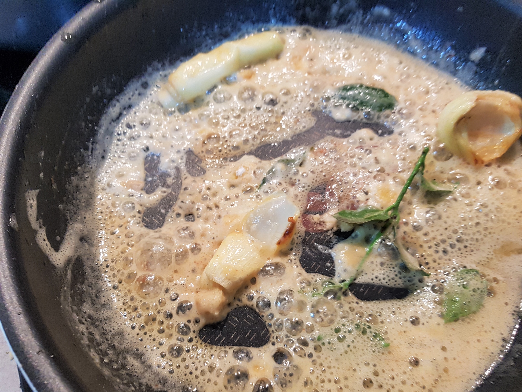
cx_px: 261
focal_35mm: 26
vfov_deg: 53.1
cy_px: 196
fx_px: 392
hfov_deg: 67.3
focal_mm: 4.2
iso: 160
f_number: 1.7
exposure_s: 1/25
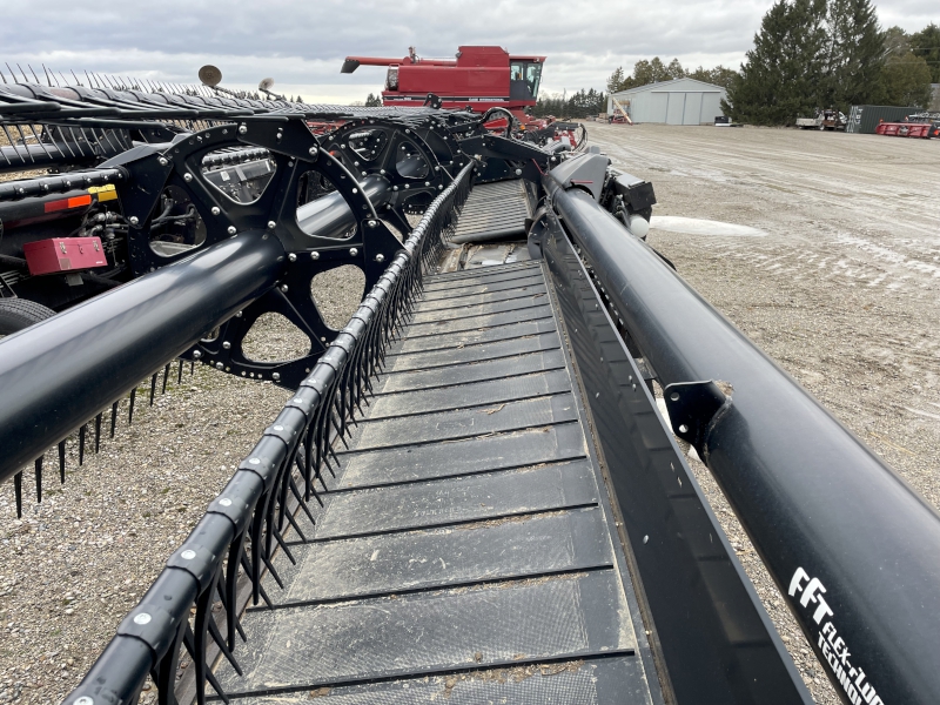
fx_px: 706
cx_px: 470
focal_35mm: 26
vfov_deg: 53.1
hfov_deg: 67.3
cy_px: 352
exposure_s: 1/203
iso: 32
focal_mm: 4.2
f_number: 1.6
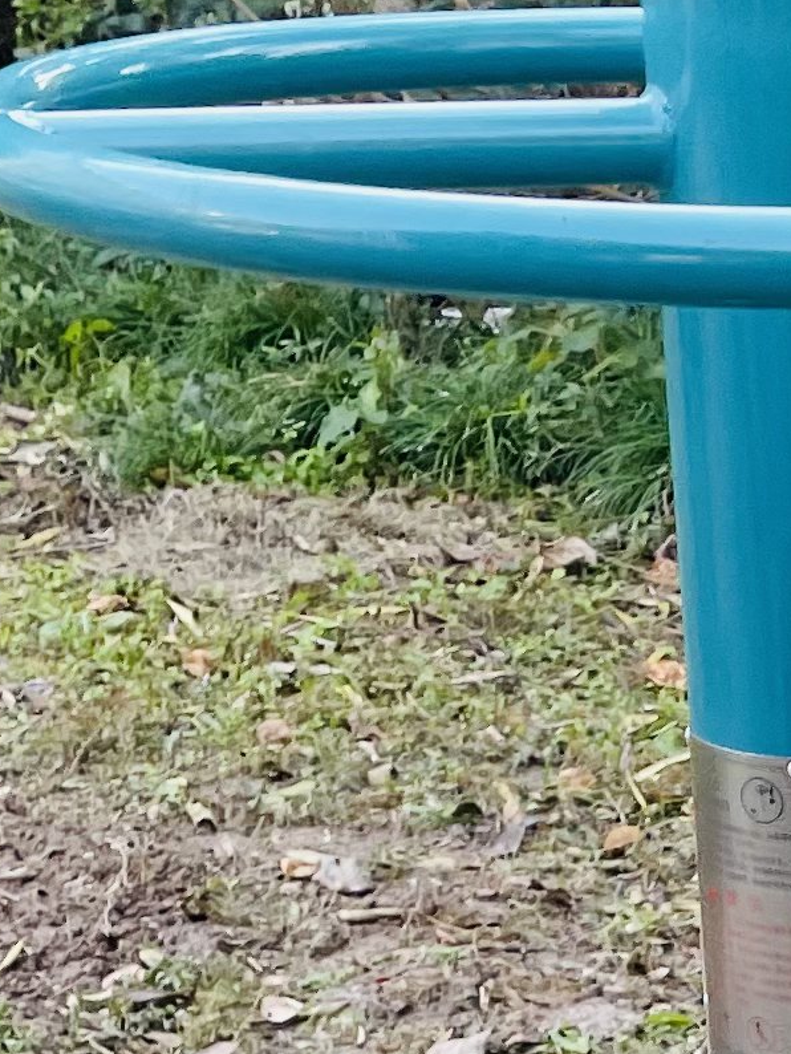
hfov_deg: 10.6
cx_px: 1392
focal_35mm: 132
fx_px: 4020
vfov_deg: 14.2
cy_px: 1462
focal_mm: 4.2
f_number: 1.6
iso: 40
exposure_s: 1/121
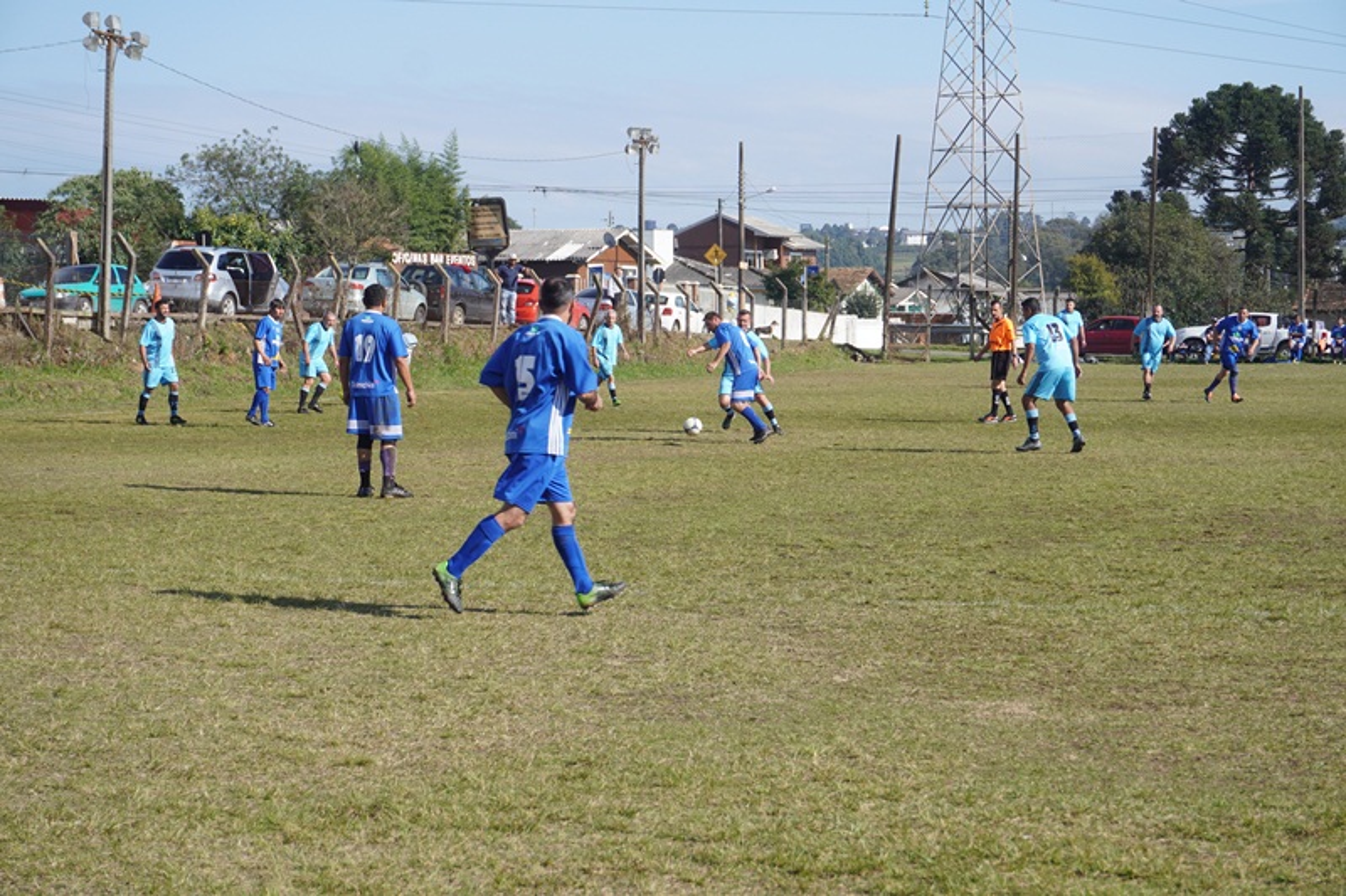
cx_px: 673
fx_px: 2803
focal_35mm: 75
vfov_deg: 18.2
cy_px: 448
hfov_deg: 27.0
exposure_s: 1/250
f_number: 7.1
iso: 100
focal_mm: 50
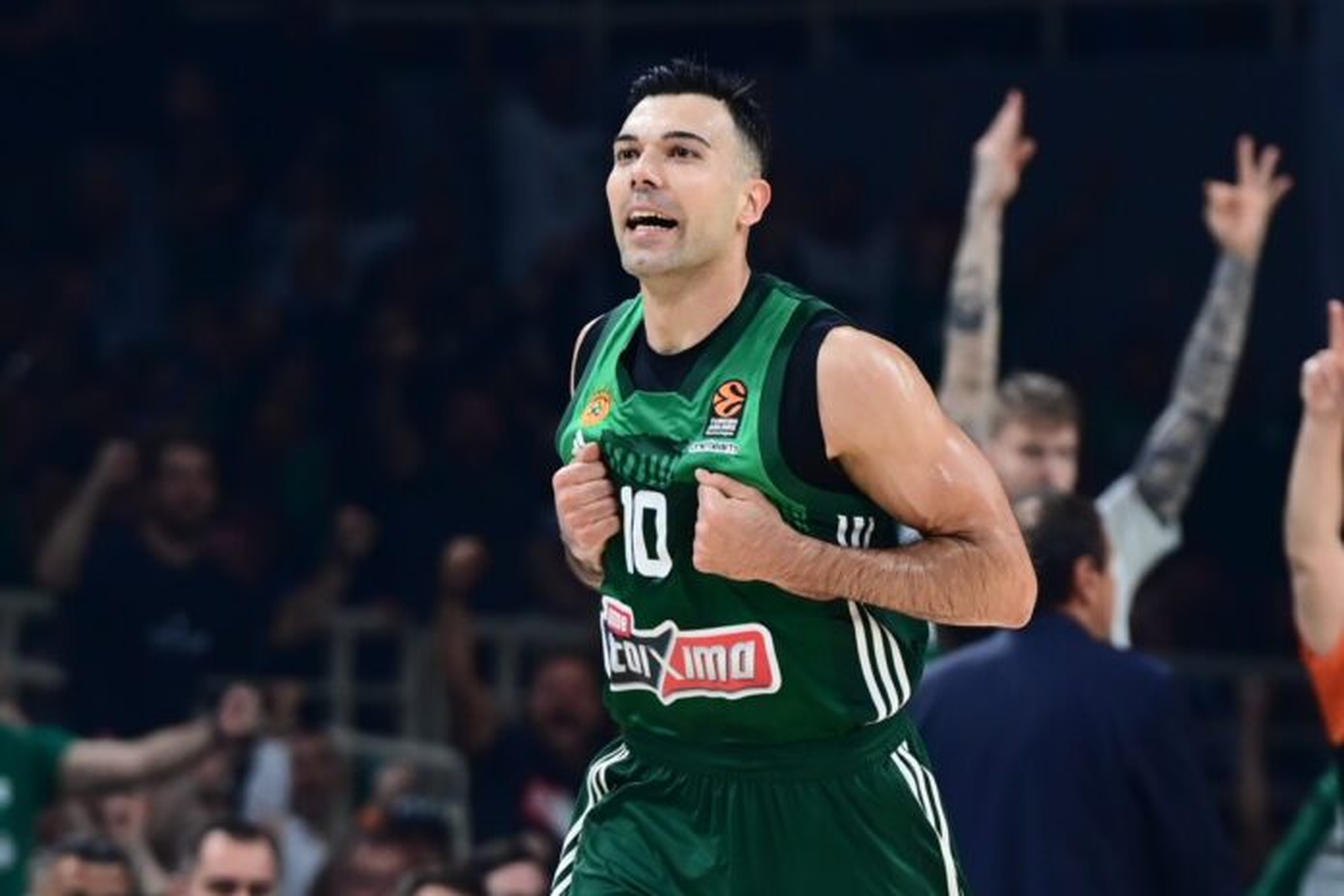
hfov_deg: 10.3
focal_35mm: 200
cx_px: 672
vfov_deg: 6.9
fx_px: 7466
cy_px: 448
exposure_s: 1/1000
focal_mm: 200
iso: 2500
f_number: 3.5
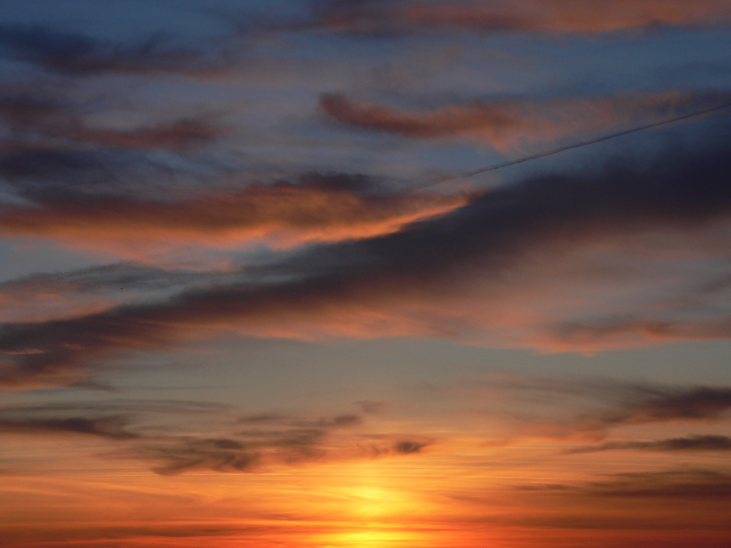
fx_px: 2196
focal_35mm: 104
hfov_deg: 18.9
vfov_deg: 14.2
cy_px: 274
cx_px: 366
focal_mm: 17.2
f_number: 3.7
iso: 80
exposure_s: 1/200
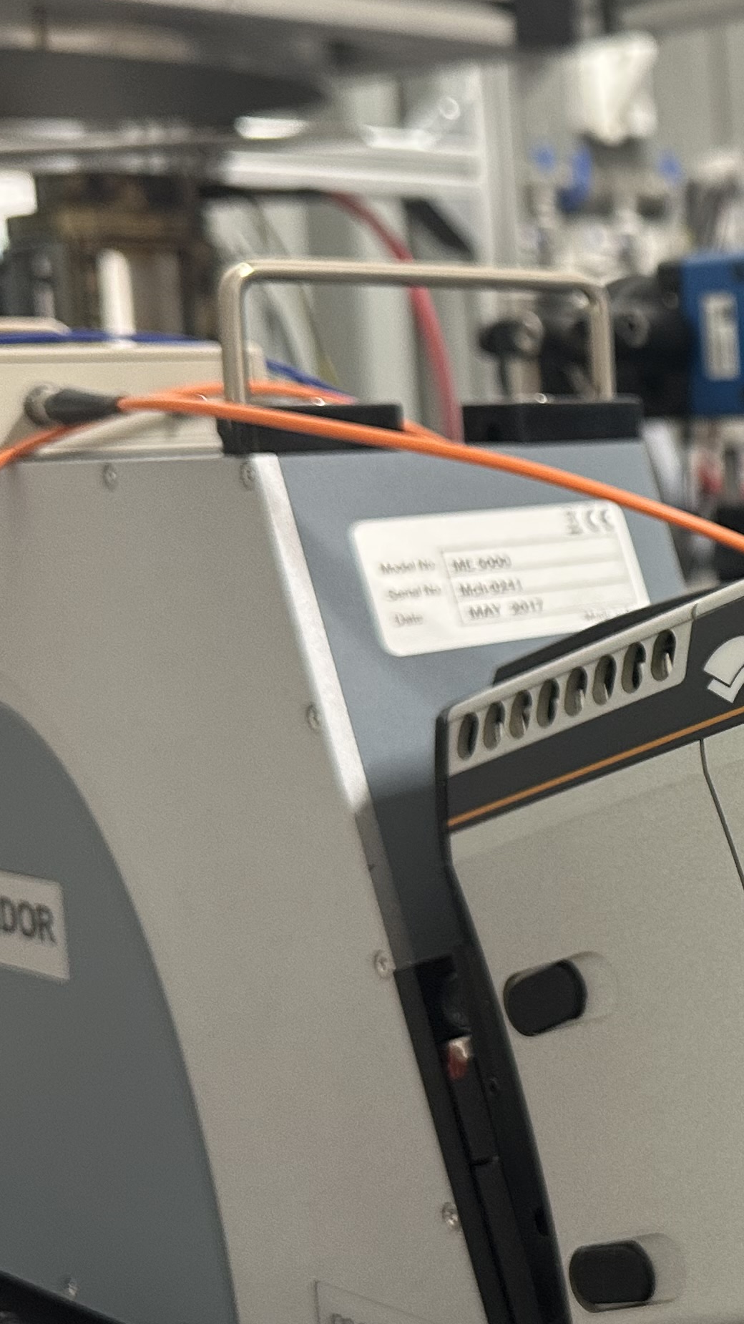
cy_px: 643
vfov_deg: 36.6
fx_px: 2000
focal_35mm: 57
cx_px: 1110
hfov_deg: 18.7
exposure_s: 1/50
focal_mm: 6.86
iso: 200
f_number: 1.78
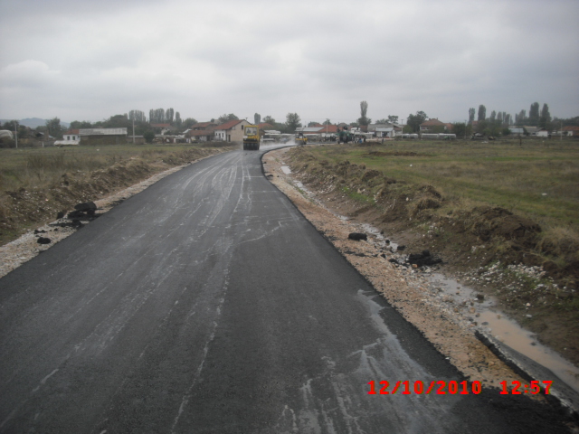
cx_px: 290
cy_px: 217
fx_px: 636
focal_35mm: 38
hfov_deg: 49.0
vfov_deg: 37.7
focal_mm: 6.2
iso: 64
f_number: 5.6
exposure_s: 1/125
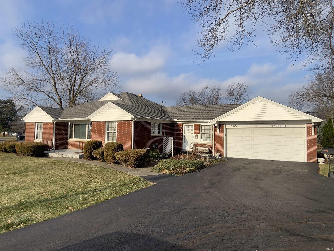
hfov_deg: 67.3
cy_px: 126
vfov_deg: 53.1
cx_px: 167
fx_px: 251
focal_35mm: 26
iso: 25
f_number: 1.8
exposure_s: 1/2309
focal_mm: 4.25
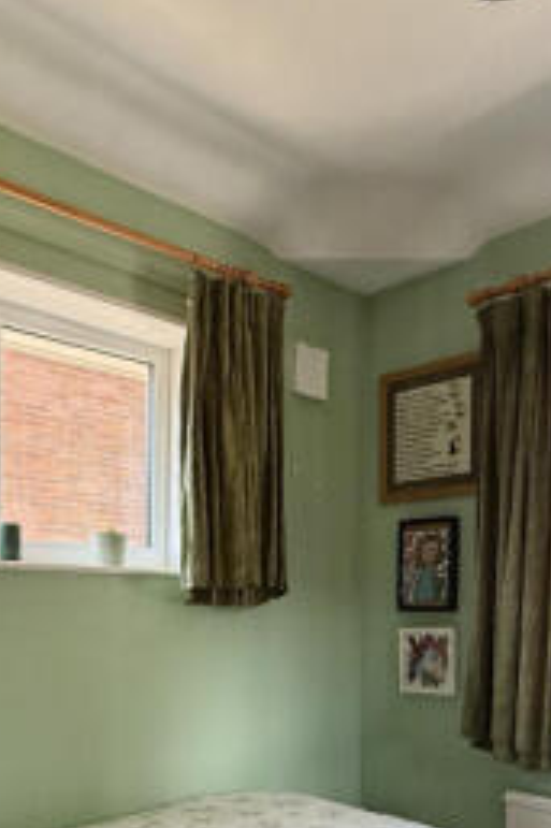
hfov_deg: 39.9
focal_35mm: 33
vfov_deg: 54.1
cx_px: 295
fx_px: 759
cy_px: 640
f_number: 2.2
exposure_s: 1/99
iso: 100
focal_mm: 2.22
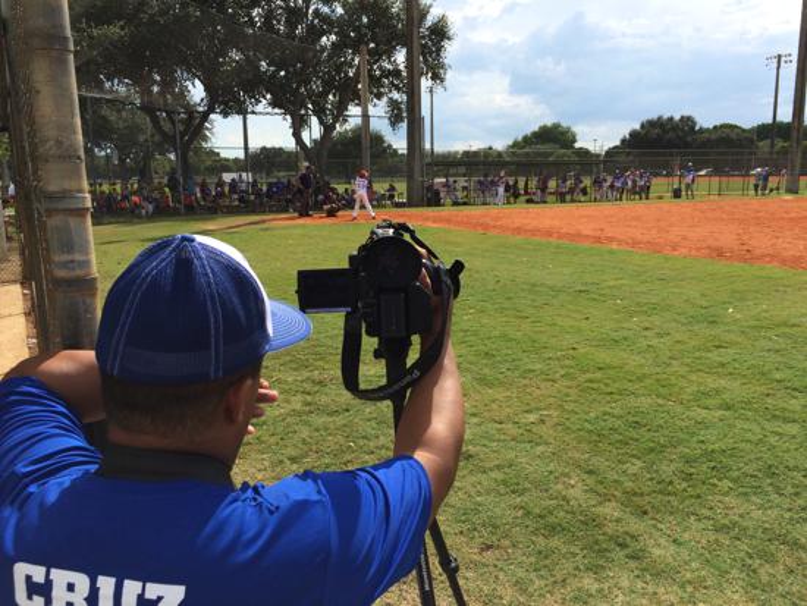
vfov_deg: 48.3
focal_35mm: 29
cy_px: 303
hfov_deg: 61.6
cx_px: 404
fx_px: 676
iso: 32
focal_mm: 4.15
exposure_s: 1/2564
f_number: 2.2
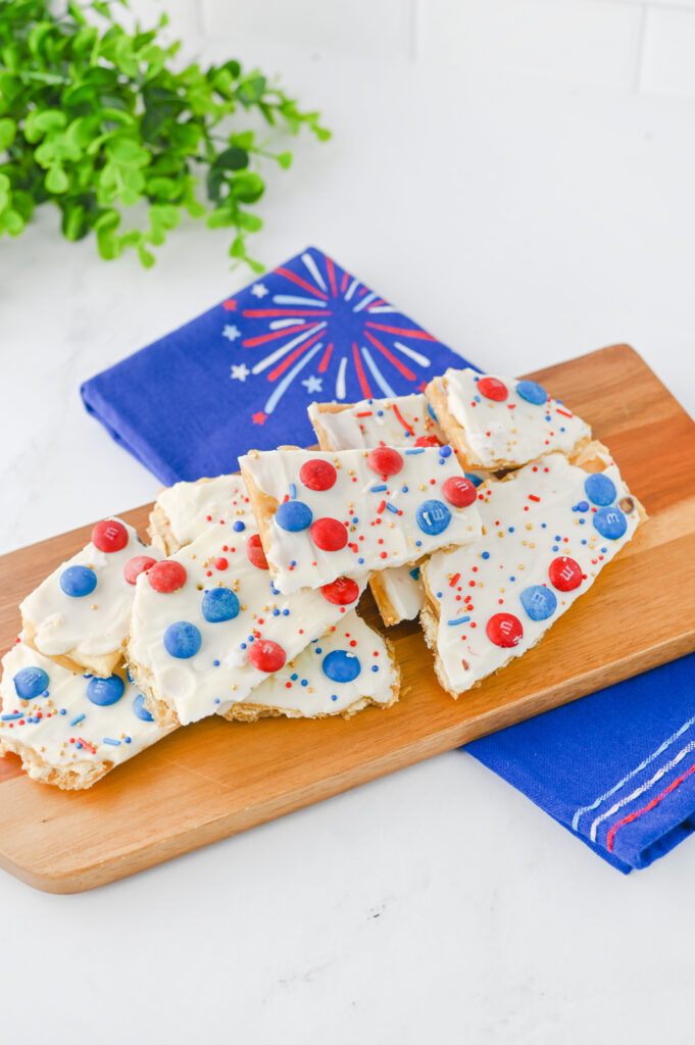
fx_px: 1450
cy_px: 522
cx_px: 348
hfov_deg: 26.9
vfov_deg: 39.6
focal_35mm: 50
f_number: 5.6
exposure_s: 1/100
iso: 220
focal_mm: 50
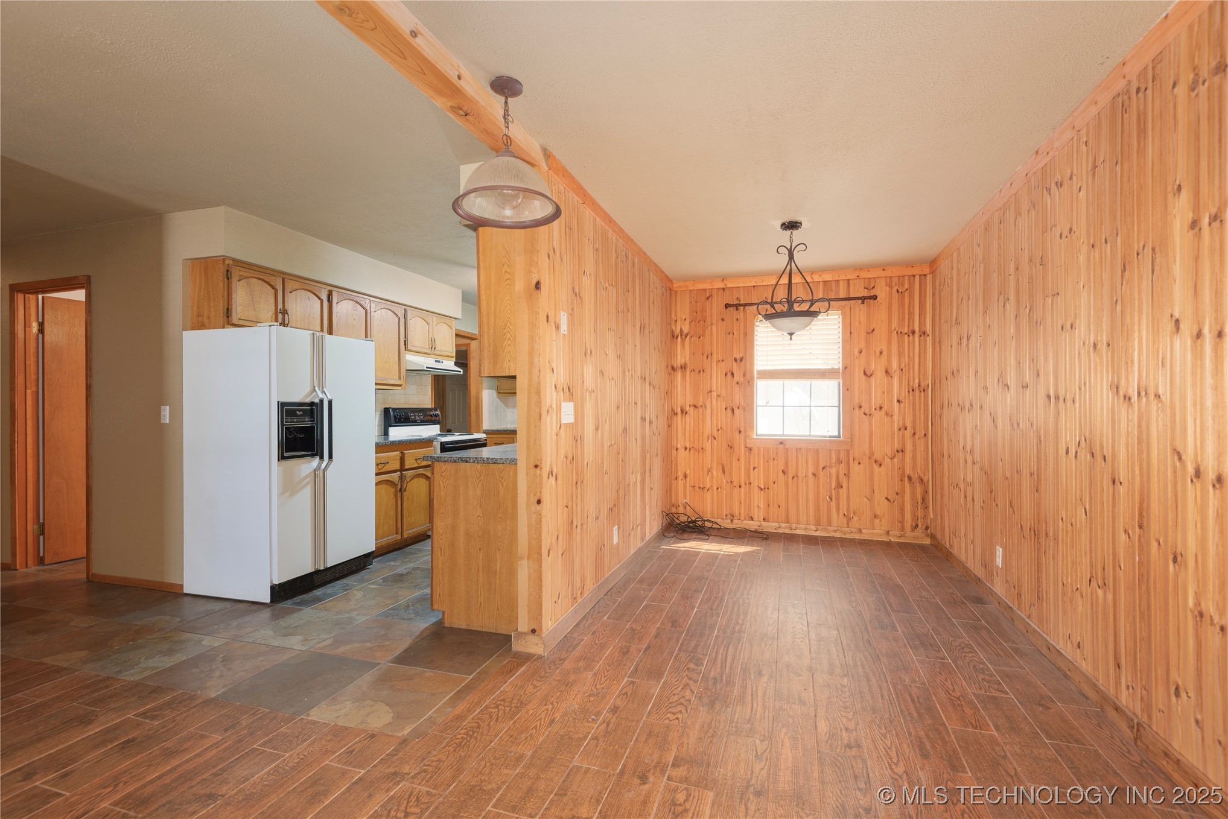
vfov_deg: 73.8
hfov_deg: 96.7
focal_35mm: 16
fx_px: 546
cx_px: 614
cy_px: 410
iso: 100
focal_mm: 16
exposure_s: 1/1.25
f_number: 7.1
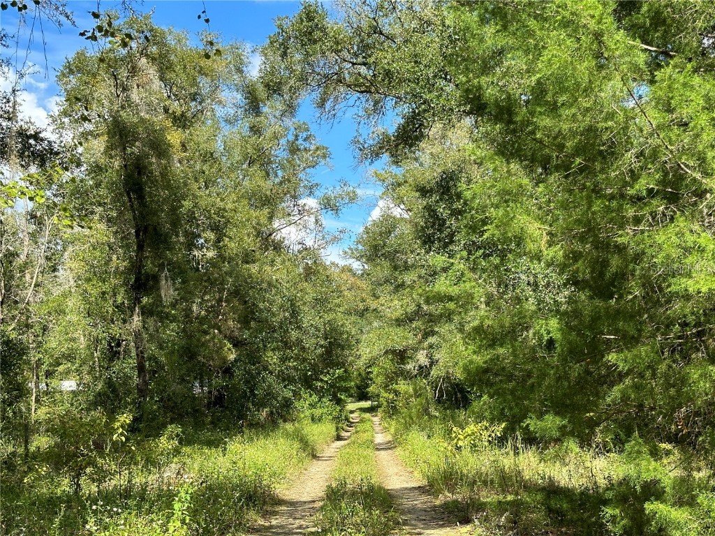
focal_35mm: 48
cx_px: 358
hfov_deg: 39.7
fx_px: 991
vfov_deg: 30.3
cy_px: 268
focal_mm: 6.86
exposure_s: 1/1721
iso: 64
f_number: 1.78
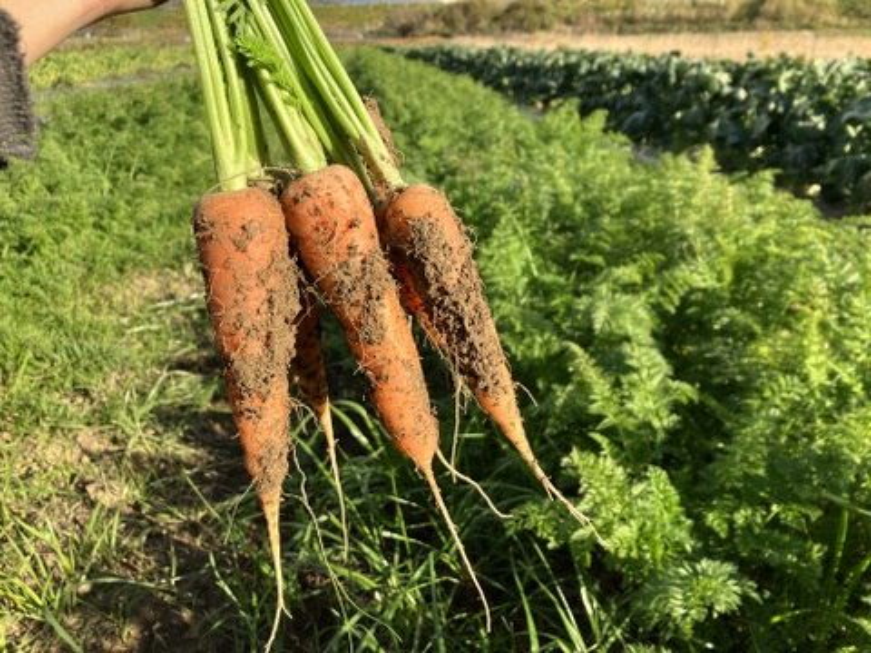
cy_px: 326
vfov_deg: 49.7
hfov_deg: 63.4
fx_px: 705
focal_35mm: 28
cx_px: 436
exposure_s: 1/747
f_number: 1.8
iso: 32
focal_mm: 3.99
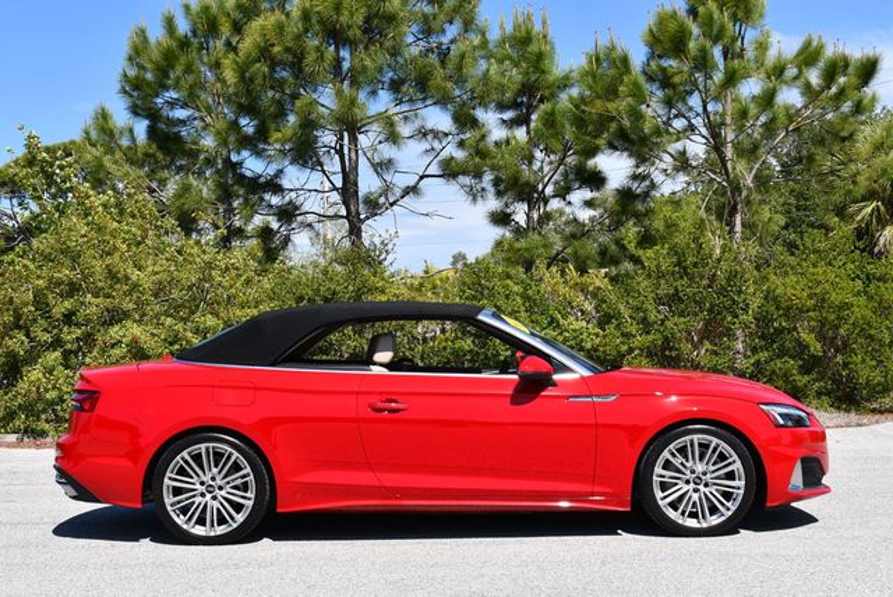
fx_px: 1390
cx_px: 446
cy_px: 298
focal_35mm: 56
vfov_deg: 24.2
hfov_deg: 35.6
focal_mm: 28
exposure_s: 1/250
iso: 100
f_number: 8
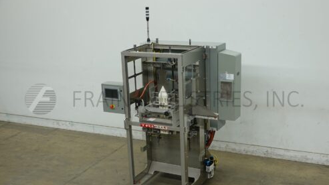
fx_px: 427
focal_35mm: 49
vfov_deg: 24.3
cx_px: 167
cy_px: 109
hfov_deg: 42.1
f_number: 4
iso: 160
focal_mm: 17.19
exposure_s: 1/50
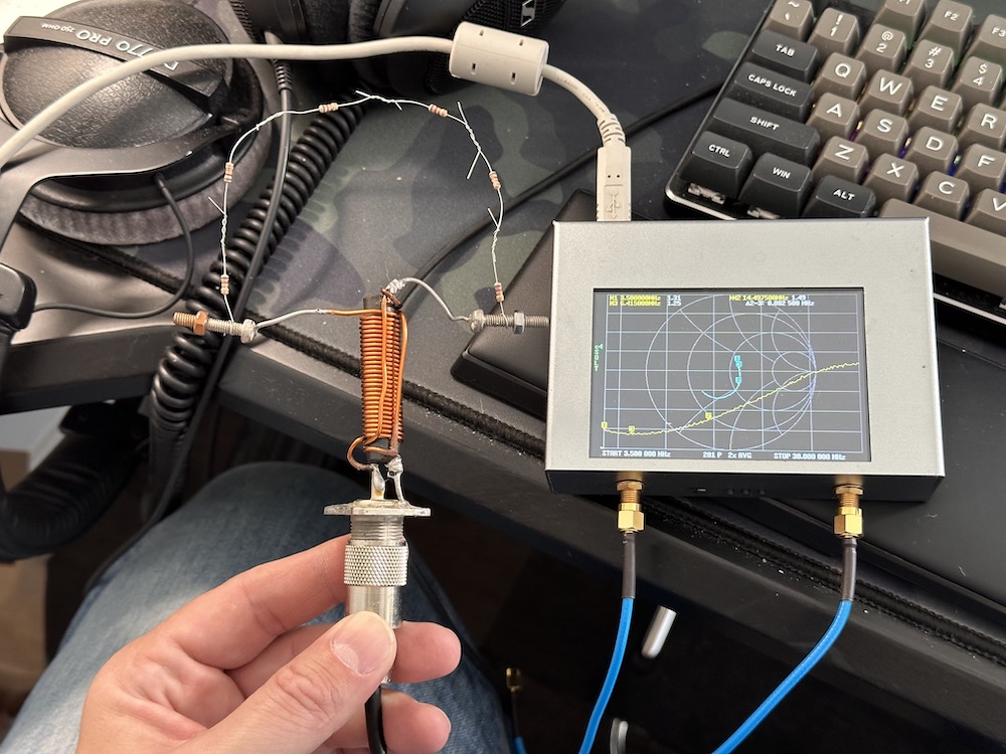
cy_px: 377
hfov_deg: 39.7
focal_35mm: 48
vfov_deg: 30.3
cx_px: 503
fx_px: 1395
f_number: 1.78
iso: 200
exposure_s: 1/60
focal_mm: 6.86
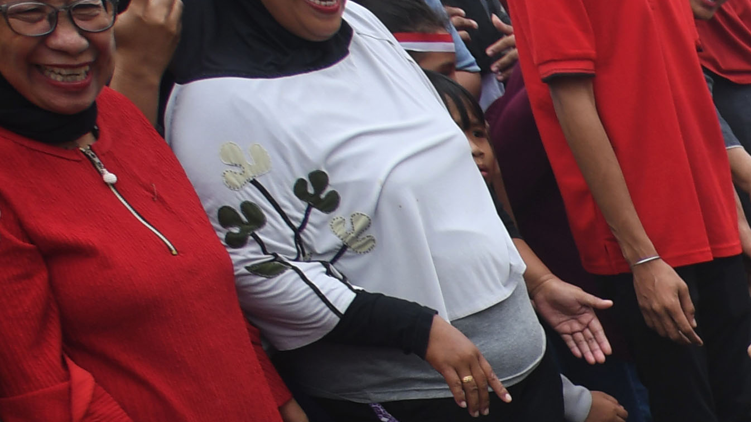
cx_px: 1446
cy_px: 943
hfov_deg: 18.8
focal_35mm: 78
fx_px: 1553
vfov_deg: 12.7
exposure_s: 1/125
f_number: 4
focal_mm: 12
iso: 160
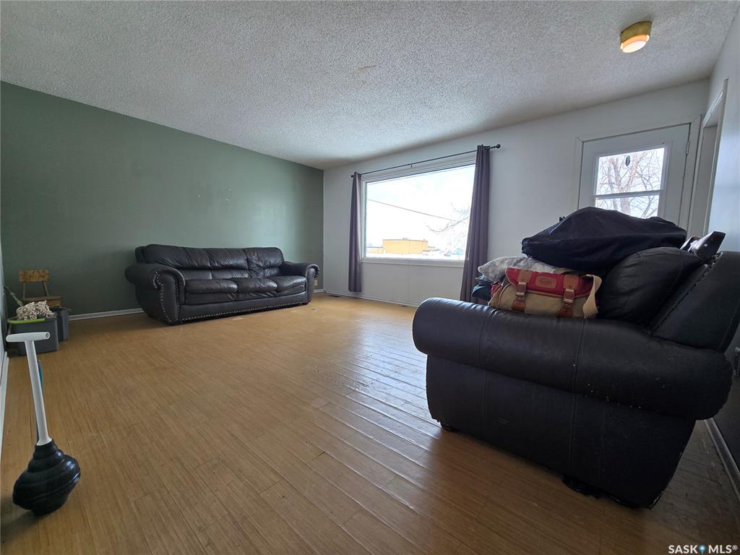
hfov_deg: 106.2
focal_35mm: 13
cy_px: 278
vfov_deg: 89.9
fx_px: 278
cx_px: 370
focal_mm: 2.2
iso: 50
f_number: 2.2
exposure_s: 1/166
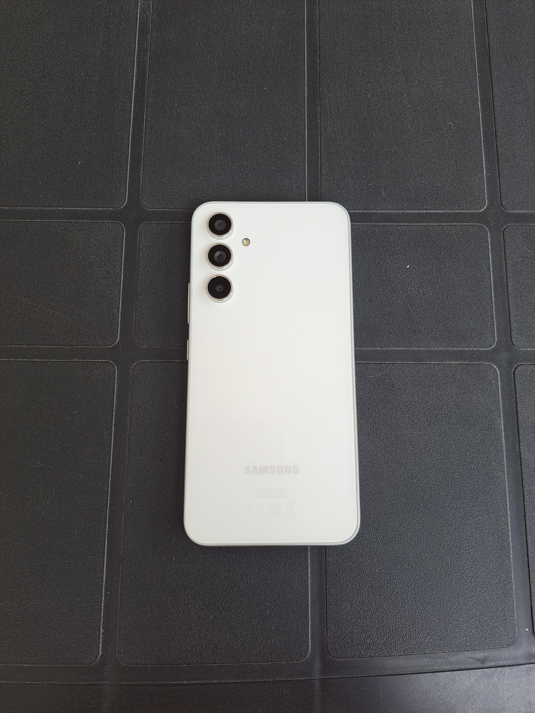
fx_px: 495
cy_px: 356
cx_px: 268
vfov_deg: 71.6
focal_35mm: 24
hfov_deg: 56.8
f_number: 1.8
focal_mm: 5.23
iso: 50
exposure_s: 1/100
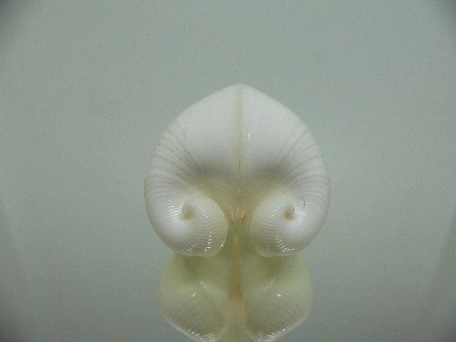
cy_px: 171
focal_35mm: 35
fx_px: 461
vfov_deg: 40.7
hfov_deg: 52.6
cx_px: 228
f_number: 2.8
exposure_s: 1/60
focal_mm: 4.6
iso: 200
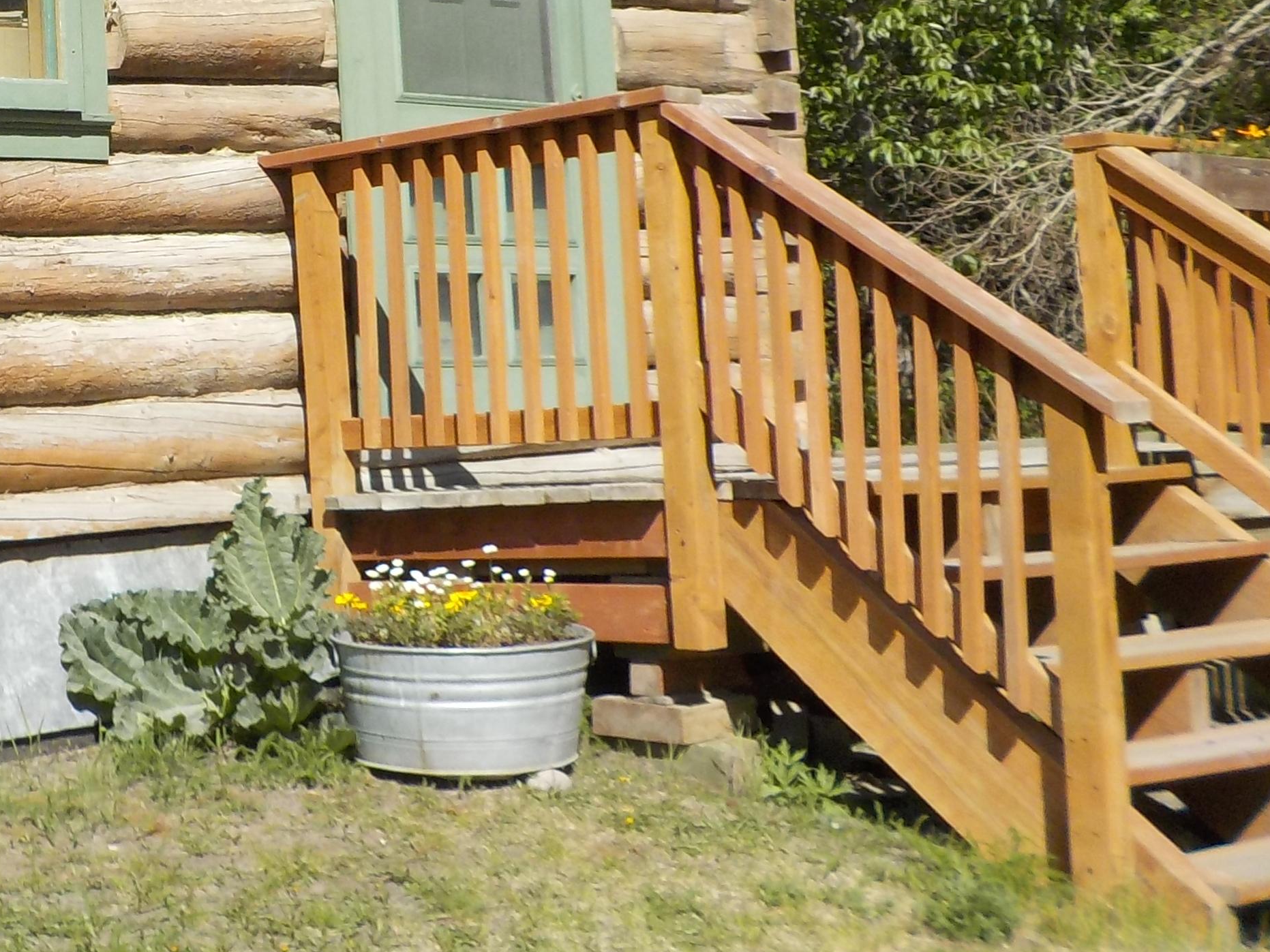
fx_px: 2458
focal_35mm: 67
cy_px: 134
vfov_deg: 21.5
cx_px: 72
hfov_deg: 27.7
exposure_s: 1/1250
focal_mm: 4.1
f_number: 3.3
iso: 125
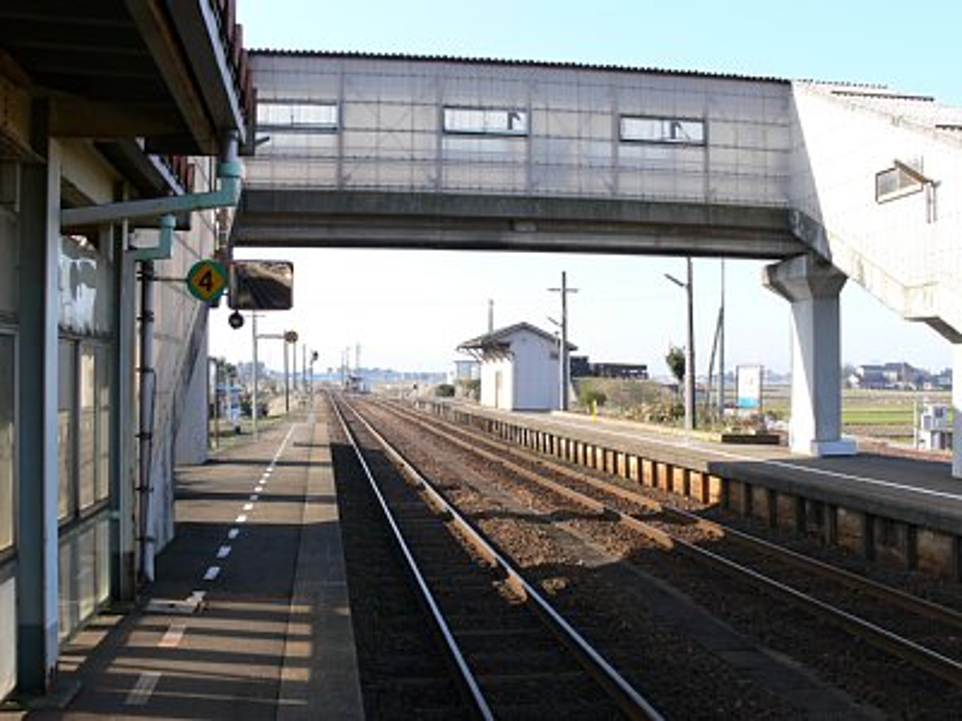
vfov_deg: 40.7
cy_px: 360
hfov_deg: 52.6
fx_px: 973
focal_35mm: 35
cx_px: 481
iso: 80
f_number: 5.6
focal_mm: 7.4
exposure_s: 1/100
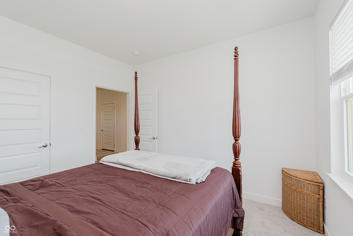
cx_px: 176
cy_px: 118
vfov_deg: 77.4
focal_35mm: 15
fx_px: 147
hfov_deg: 100.4
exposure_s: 1/200
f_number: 5.6
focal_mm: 15
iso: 320
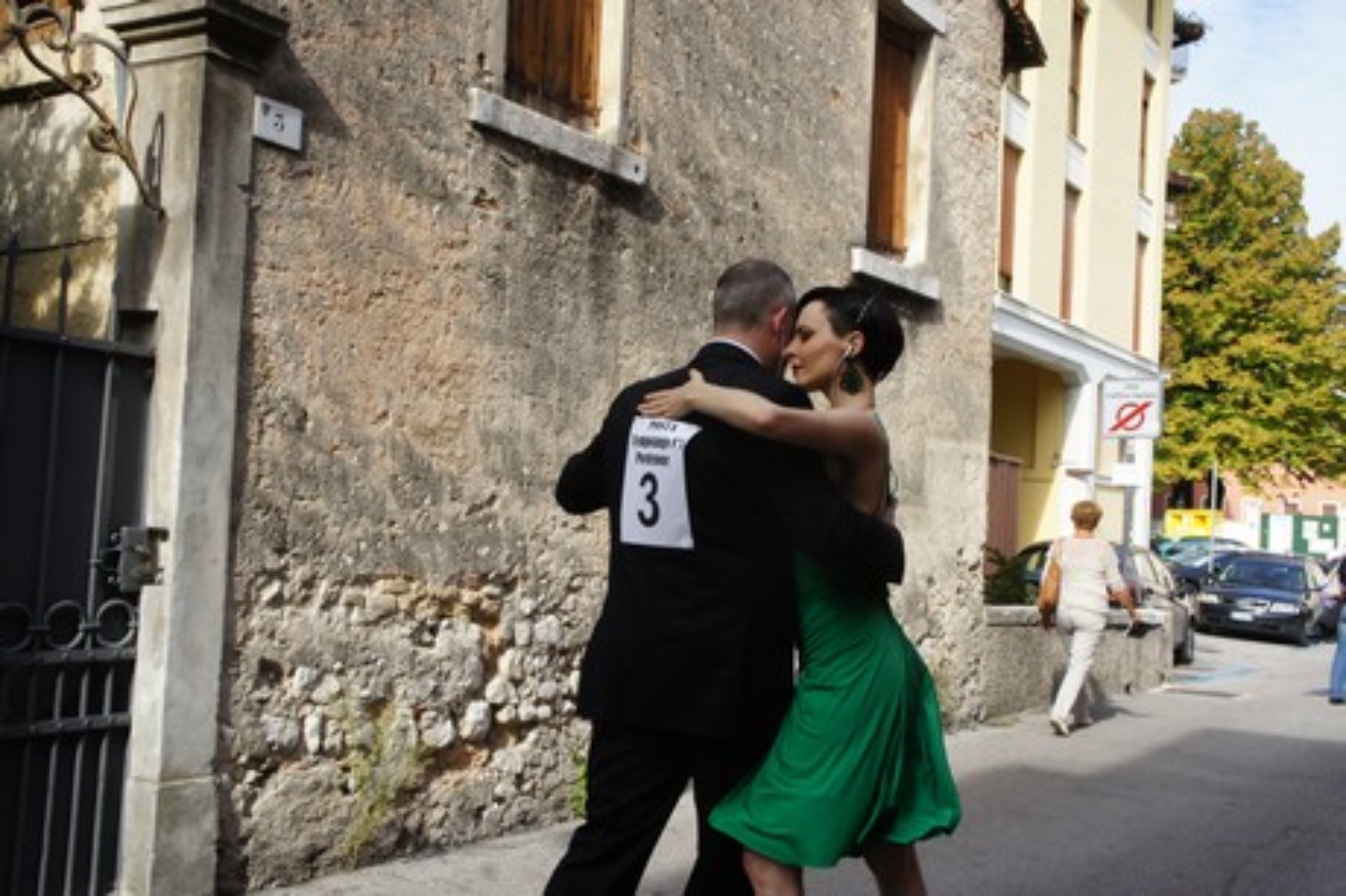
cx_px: 673
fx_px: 1345
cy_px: 448
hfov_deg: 53.2
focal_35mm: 36
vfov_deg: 36.8
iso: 500
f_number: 11
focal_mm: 24
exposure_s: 1/250
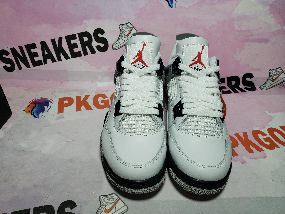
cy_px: 107
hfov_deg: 67.3
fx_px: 214
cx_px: 142
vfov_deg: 53.1
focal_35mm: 26
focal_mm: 4.3
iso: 50
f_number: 2.4
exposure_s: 1/336
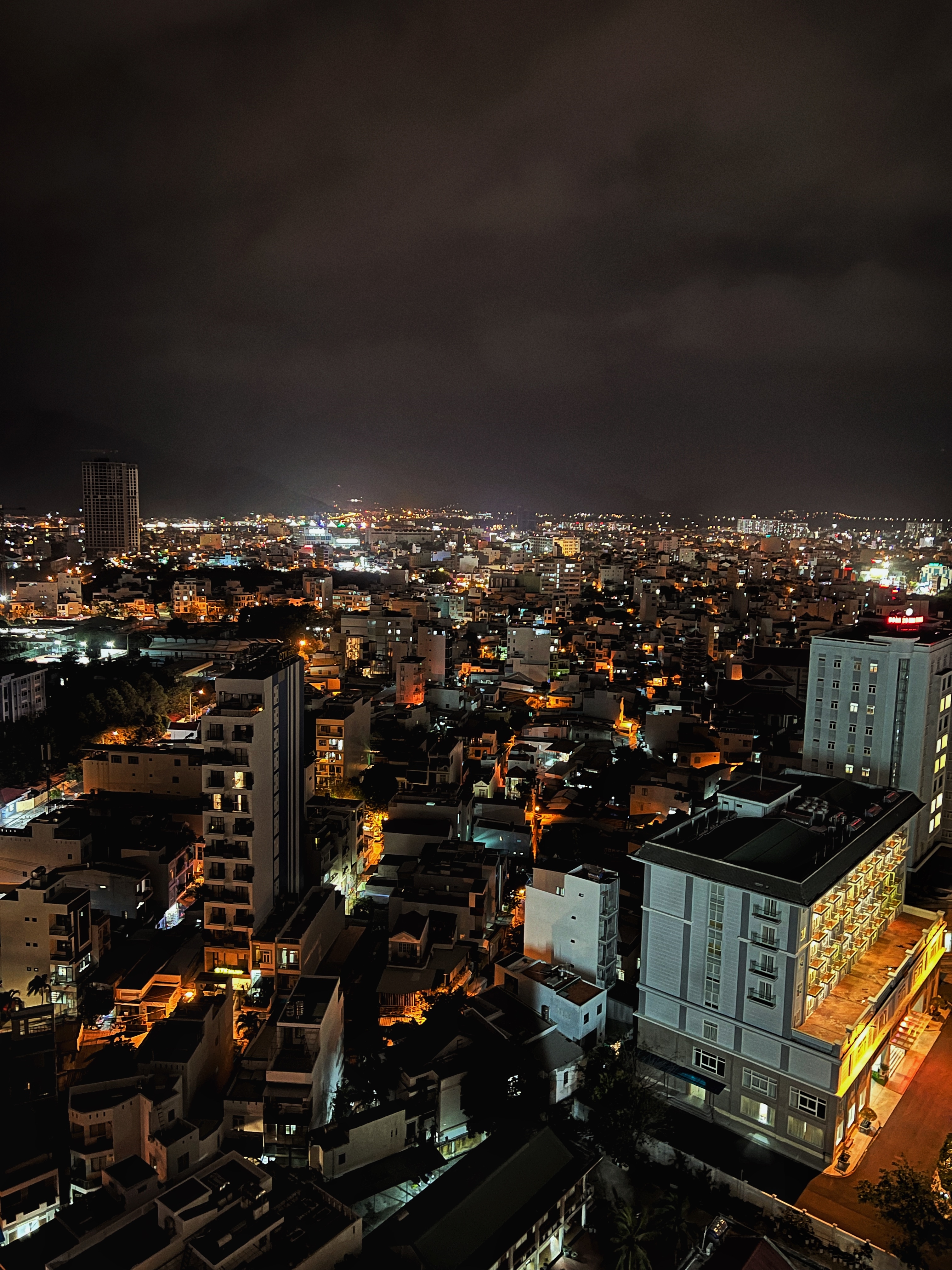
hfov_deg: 53.1
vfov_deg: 67.3
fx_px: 953
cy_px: 635
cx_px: 476
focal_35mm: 26
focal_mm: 5.7
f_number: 1.5
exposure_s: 1/9
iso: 800
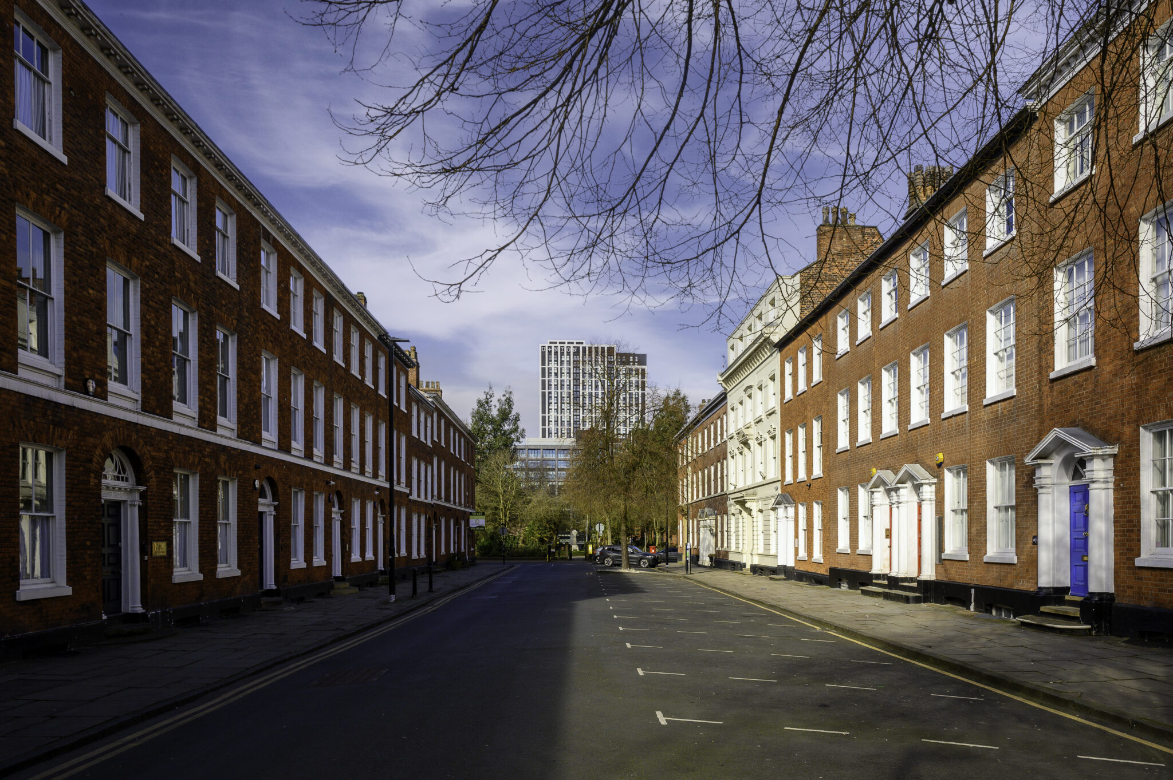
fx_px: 782
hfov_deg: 73.8
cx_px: 586
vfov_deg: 53.1
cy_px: 390
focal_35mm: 24
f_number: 9
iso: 400
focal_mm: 24
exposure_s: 1/500
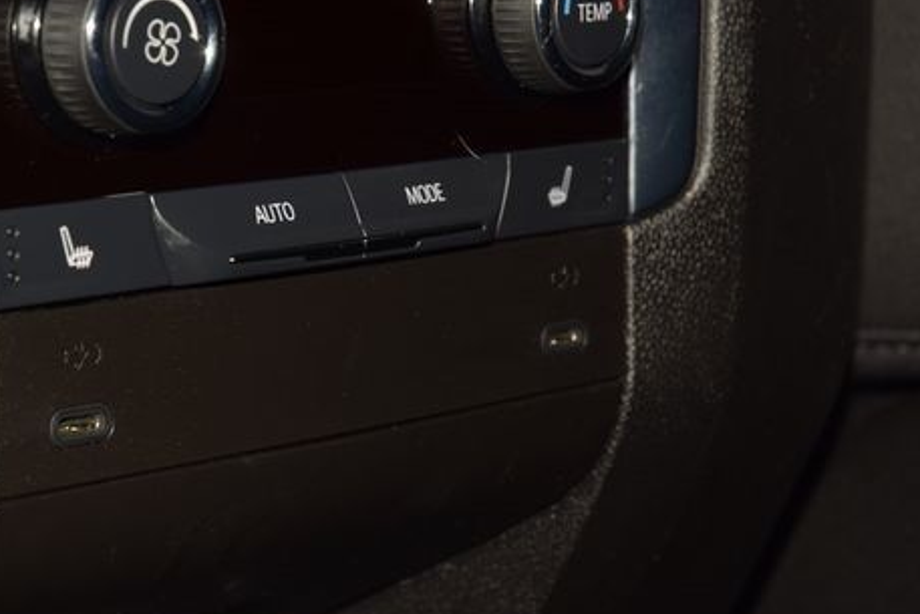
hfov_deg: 13.9
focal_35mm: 147
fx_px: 3758
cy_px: 204
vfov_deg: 9.3
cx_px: 310
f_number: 8
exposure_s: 1/125
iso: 100
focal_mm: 70
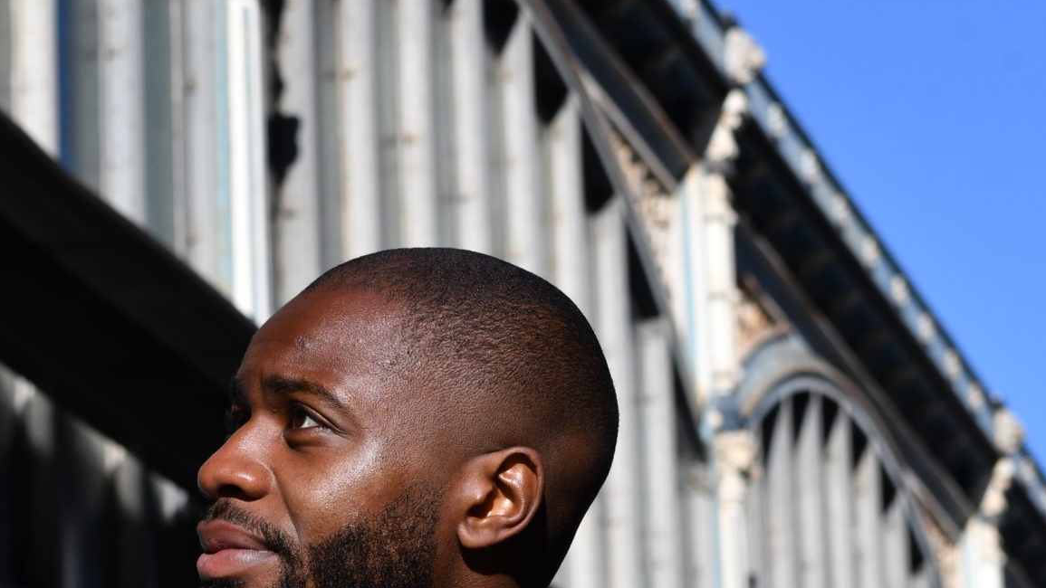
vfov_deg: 6.4
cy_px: 517
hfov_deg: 11.5
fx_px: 5215
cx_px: 506
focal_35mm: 188
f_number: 9
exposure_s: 1/1250
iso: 400
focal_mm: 72
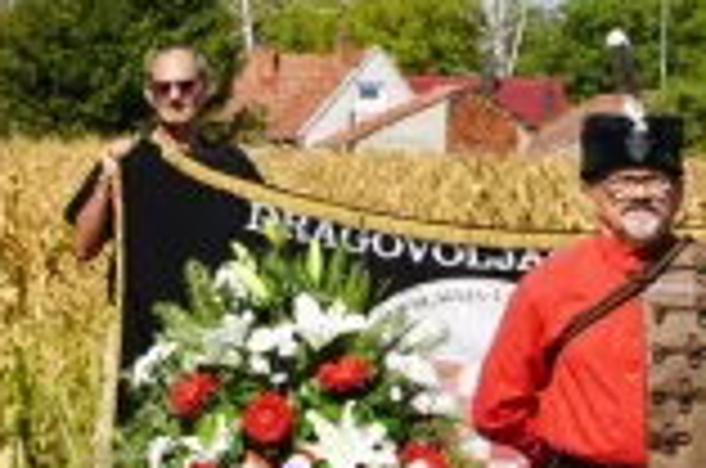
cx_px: -490
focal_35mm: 298
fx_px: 5826
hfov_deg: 6.8
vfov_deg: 4.6
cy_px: 202
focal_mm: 64.8
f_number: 10
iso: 100
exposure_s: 1/200
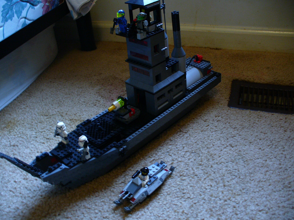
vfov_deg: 38.7
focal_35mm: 37
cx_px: 147
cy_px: 110
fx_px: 314
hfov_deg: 50.1
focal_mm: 6.1
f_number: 2.8
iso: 100
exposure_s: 1/8
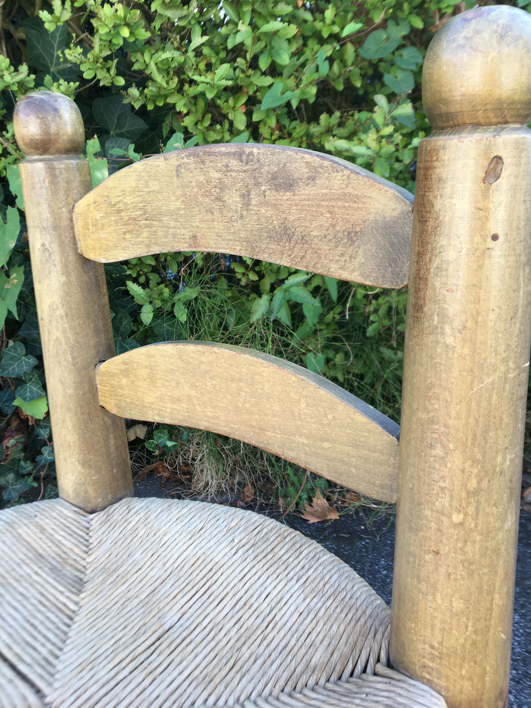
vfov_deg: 61.7
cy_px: 354
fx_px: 593
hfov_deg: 48.2
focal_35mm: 29
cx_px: 266
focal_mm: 4.15
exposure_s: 1/100
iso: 25
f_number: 2.2
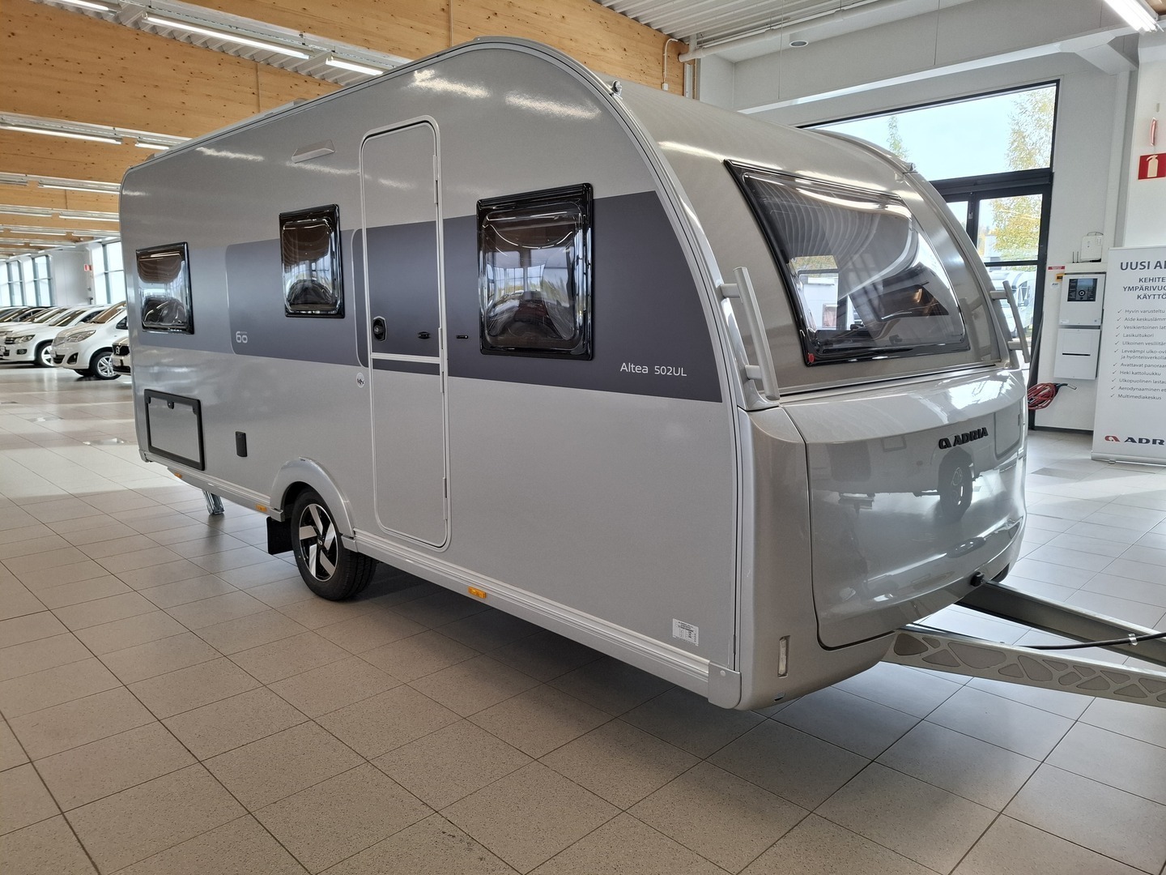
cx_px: 583
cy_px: 438
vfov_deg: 58.9
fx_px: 775
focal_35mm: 23
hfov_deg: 73.9
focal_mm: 5.54
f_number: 1.8
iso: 64
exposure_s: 1/100
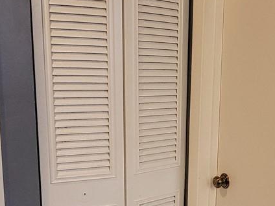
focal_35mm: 49
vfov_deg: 29.2
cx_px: 206
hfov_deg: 37.9
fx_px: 389
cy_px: 153
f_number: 2.2
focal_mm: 2.2
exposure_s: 1/30
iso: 640
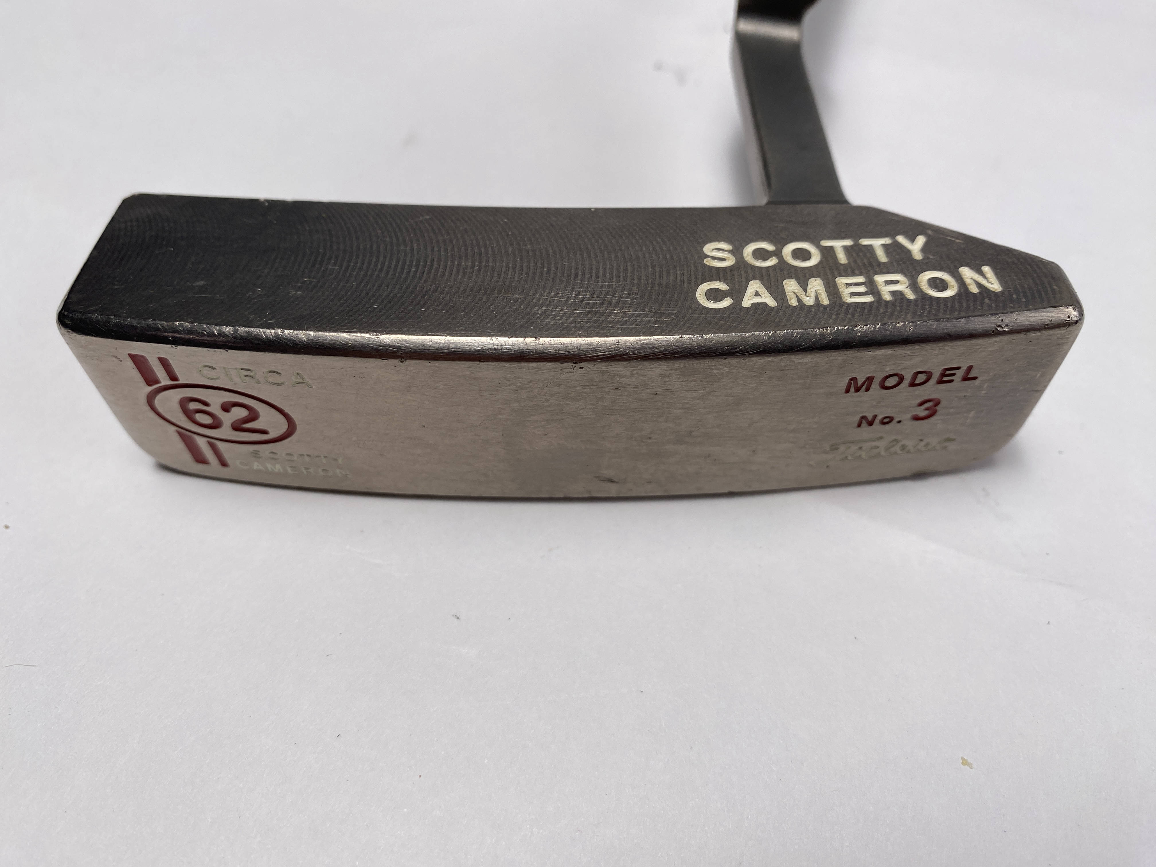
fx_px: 835
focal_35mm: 25
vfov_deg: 54.9
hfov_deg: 69.4
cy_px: 434
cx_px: 578
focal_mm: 4.25
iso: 32
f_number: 1.8
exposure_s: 1/357
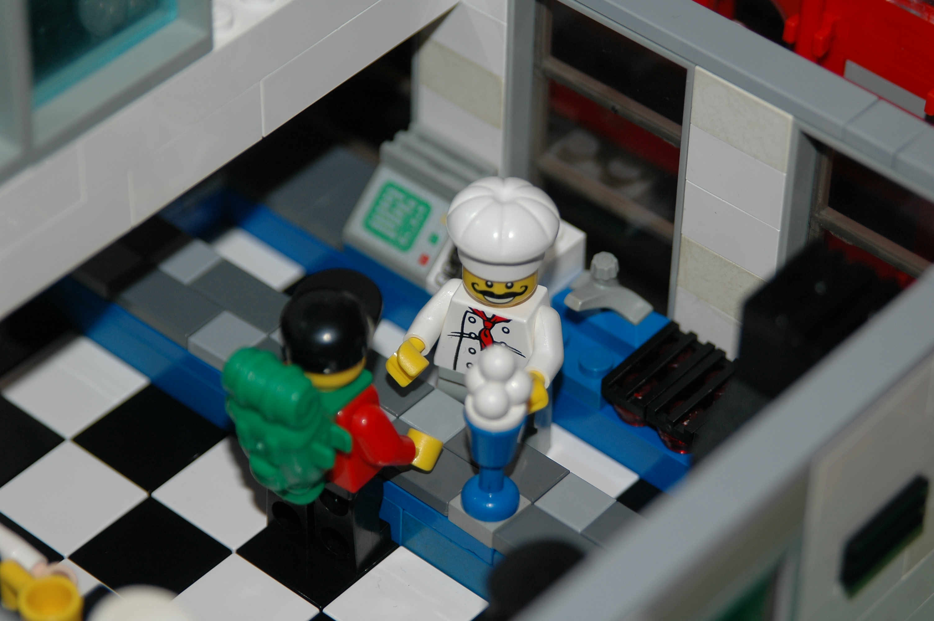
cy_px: 310
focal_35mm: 158
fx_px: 4083
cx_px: 467
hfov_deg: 13.1
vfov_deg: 8.7
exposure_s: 1/60
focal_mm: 105
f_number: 4.5
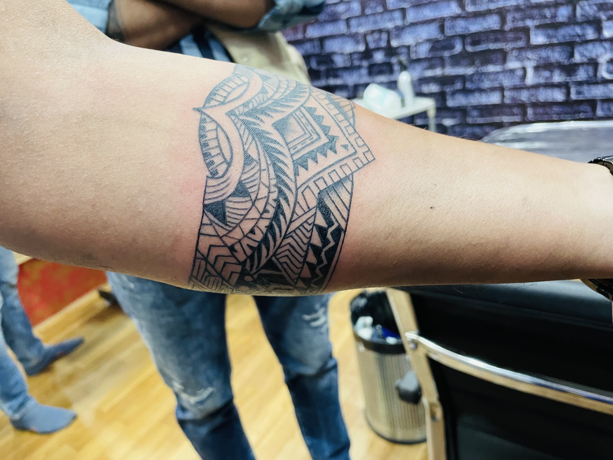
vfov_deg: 53.1
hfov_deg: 67.3
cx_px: 306
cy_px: 230
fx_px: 460
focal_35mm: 26
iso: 250
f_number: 1.6
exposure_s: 1/50
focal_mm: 4.2
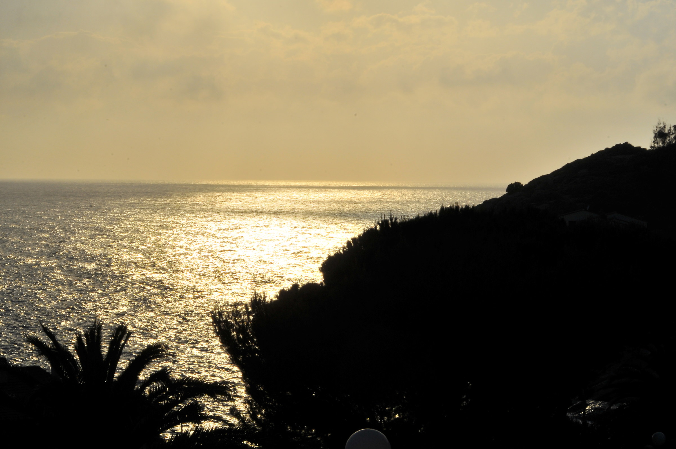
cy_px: 224
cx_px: 338
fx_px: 1969
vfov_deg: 13.0
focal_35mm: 105
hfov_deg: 19.5
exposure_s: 1/250
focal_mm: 70
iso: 200
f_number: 32
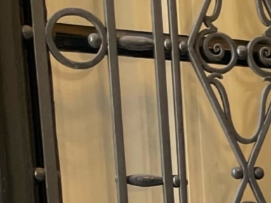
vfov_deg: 9.5
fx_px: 1080
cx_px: 458
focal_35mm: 138
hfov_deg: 13.2
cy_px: 490
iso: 125
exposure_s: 1/121
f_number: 1.6
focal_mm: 4.2
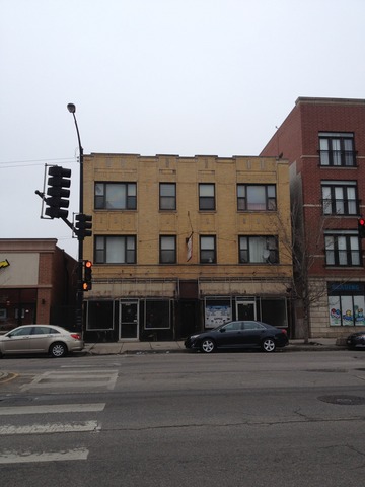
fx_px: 492
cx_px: 182
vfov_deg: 52.6
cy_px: 244
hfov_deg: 40.7
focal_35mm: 35
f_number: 2.4
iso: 50
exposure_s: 1/920
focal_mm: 4.28
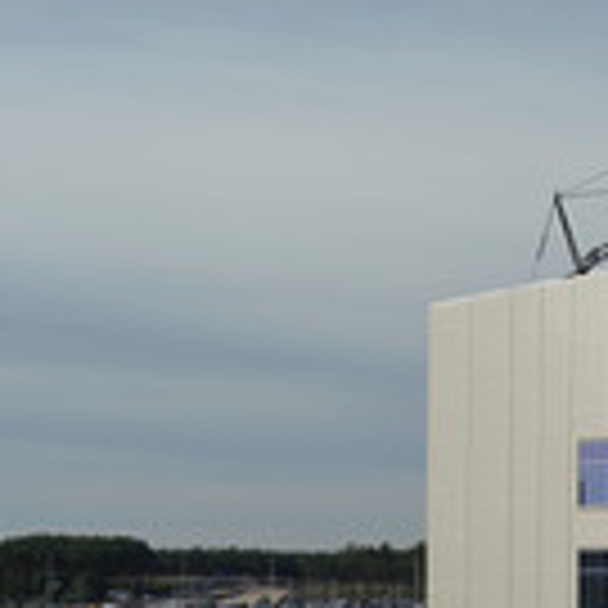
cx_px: 610
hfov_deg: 12.7
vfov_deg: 12.7
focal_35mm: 136
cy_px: 545
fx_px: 2703
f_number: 8
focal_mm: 48
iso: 100
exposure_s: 1/125
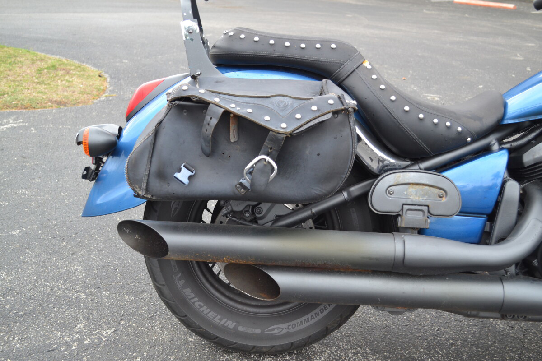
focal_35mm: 42
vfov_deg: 31.9
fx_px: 632
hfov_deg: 46.4
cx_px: 271
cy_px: 180
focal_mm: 28
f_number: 5
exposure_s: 1/100
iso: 400
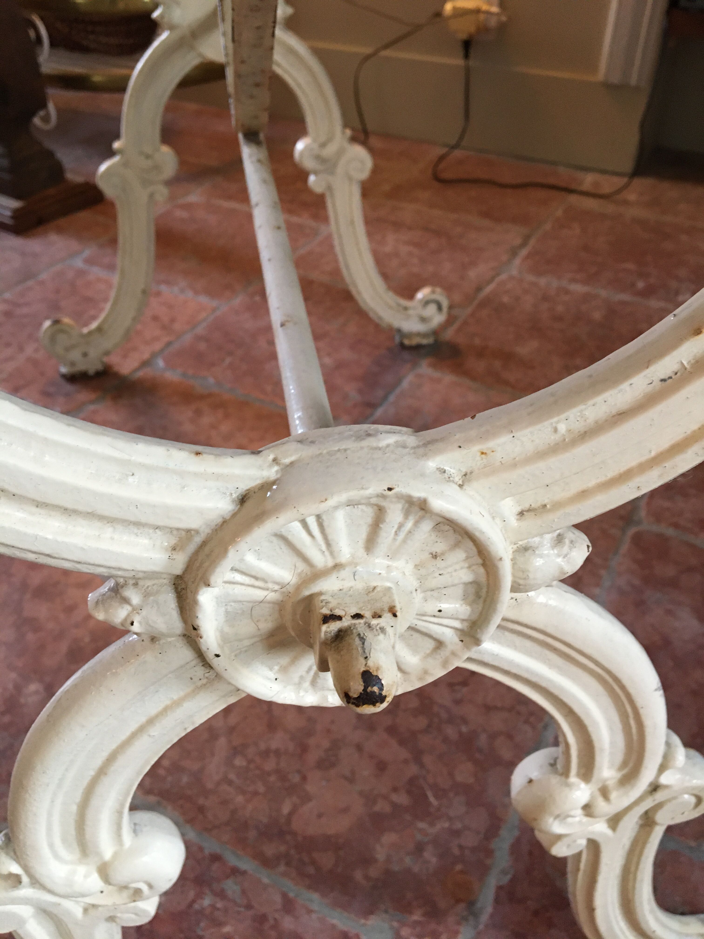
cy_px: 470
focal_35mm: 29
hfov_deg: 48.2
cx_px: 352
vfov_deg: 61.7
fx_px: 786
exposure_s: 1/33
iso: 160
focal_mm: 4.15
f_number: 2.2
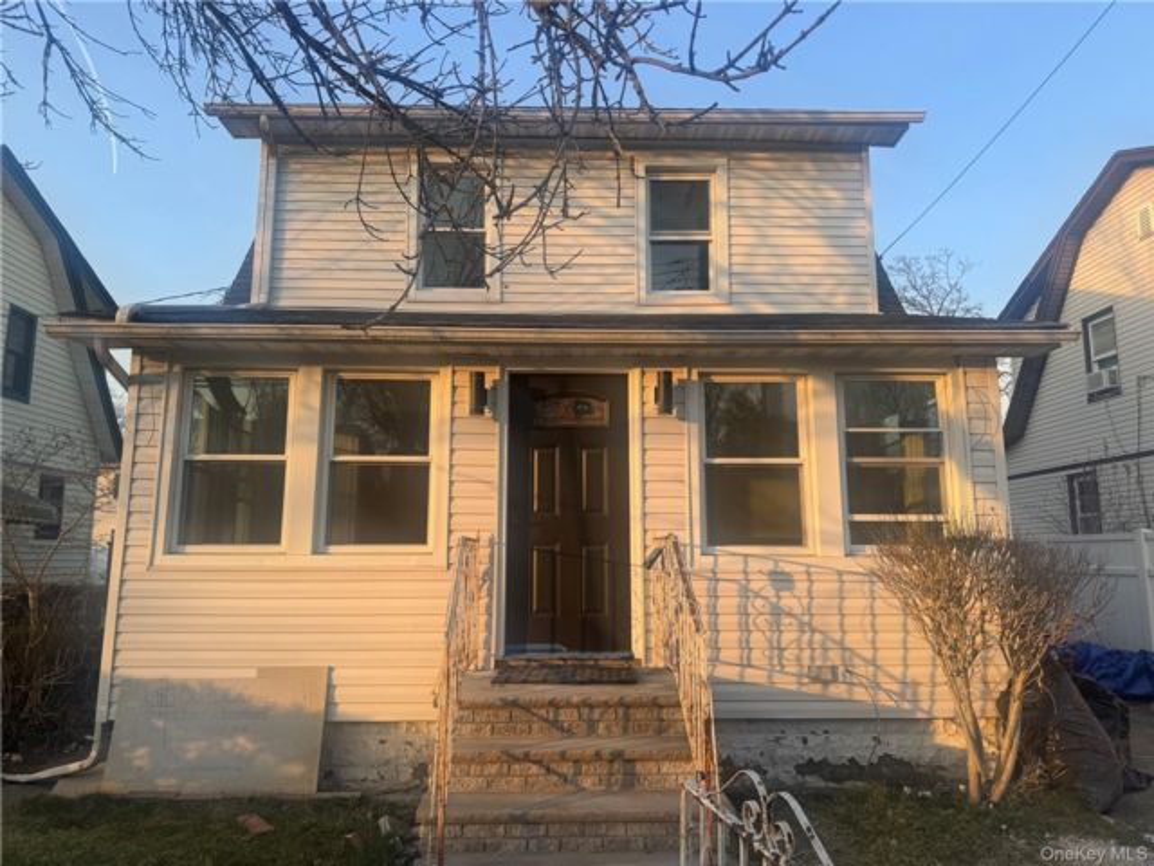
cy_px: 433
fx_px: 800
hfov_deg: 71.6
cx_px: 577
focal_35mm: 24
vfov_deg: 56.8
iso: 80
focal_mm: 6.76
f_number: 1.78
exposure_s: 1/1112
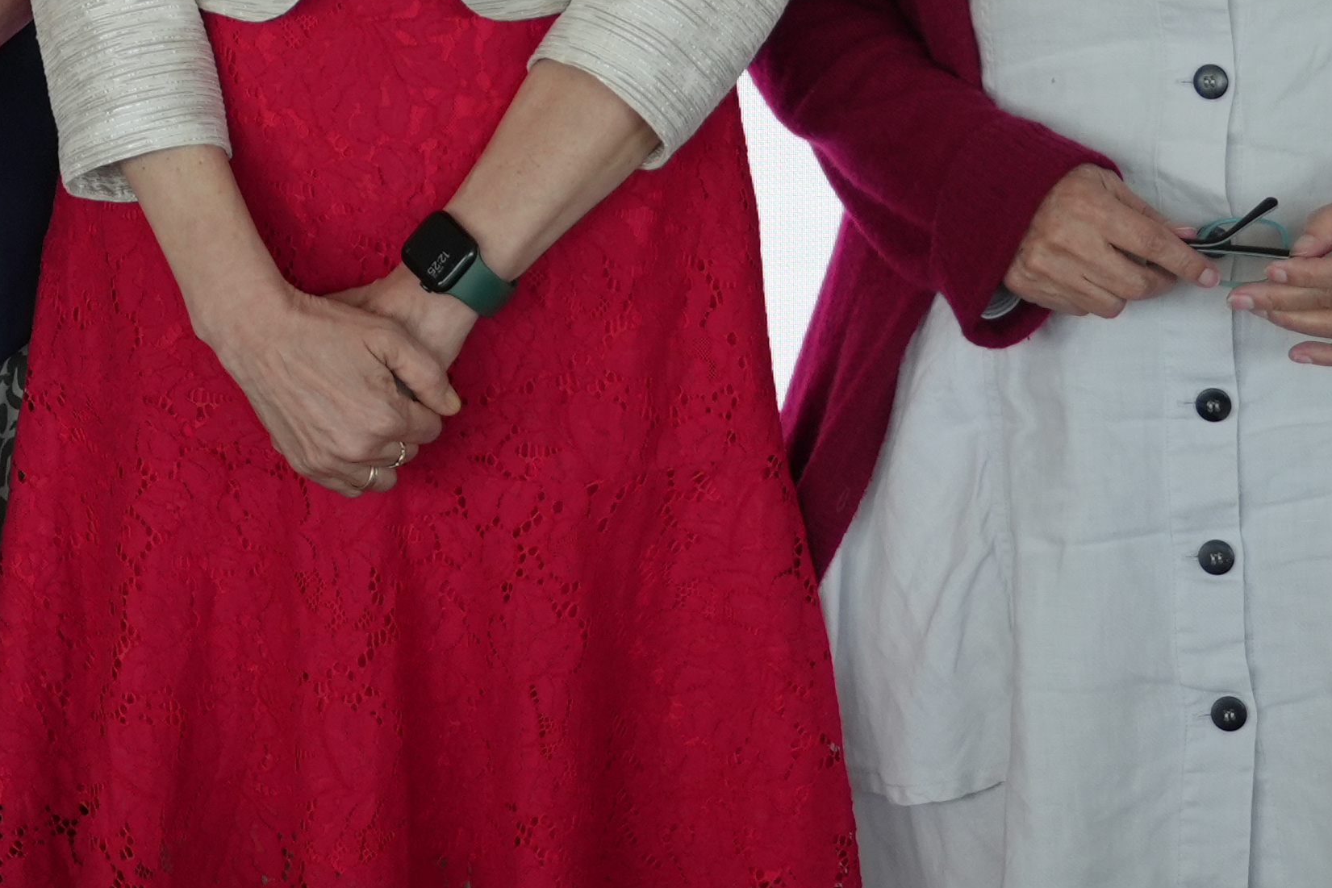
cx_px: -248
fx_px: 6438
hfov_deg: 11.6
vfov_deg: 7.6
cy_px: -901
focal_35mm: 174
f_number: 4
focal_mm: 41
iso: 320
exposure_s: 1/160
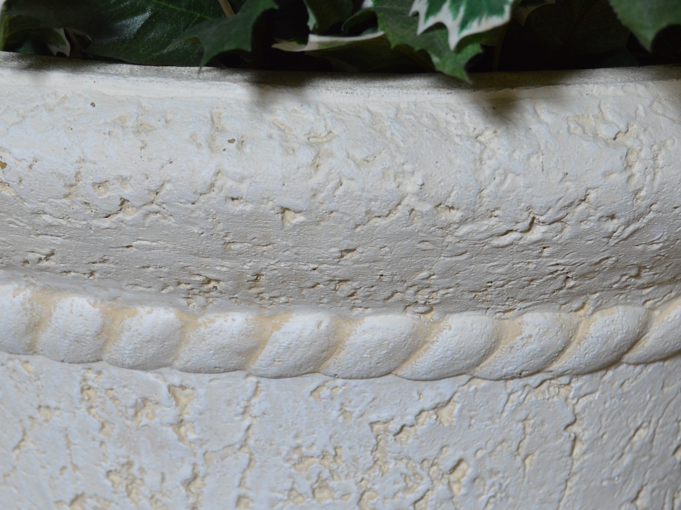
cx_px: 262
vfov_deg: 12.9
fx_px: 2256
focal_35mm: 115
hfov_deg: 17.1
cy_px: 277
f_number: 6.3
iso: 400
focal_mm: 55
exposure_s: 1/80
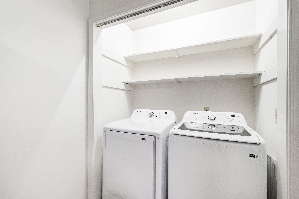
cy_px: 100
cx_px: 150
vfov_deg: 77.3
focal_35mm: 15
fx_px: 125
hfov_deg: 100.4
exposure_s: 1/1.67
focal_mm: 10
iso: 100
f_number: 8
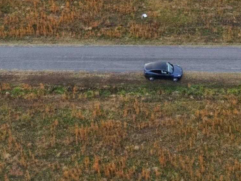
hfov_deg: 20.4
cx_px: 155
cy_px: -167
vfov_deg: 13.5
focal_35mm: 96
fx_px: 669
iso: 400
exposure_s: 1/800
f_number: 1.8
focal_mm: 8.7
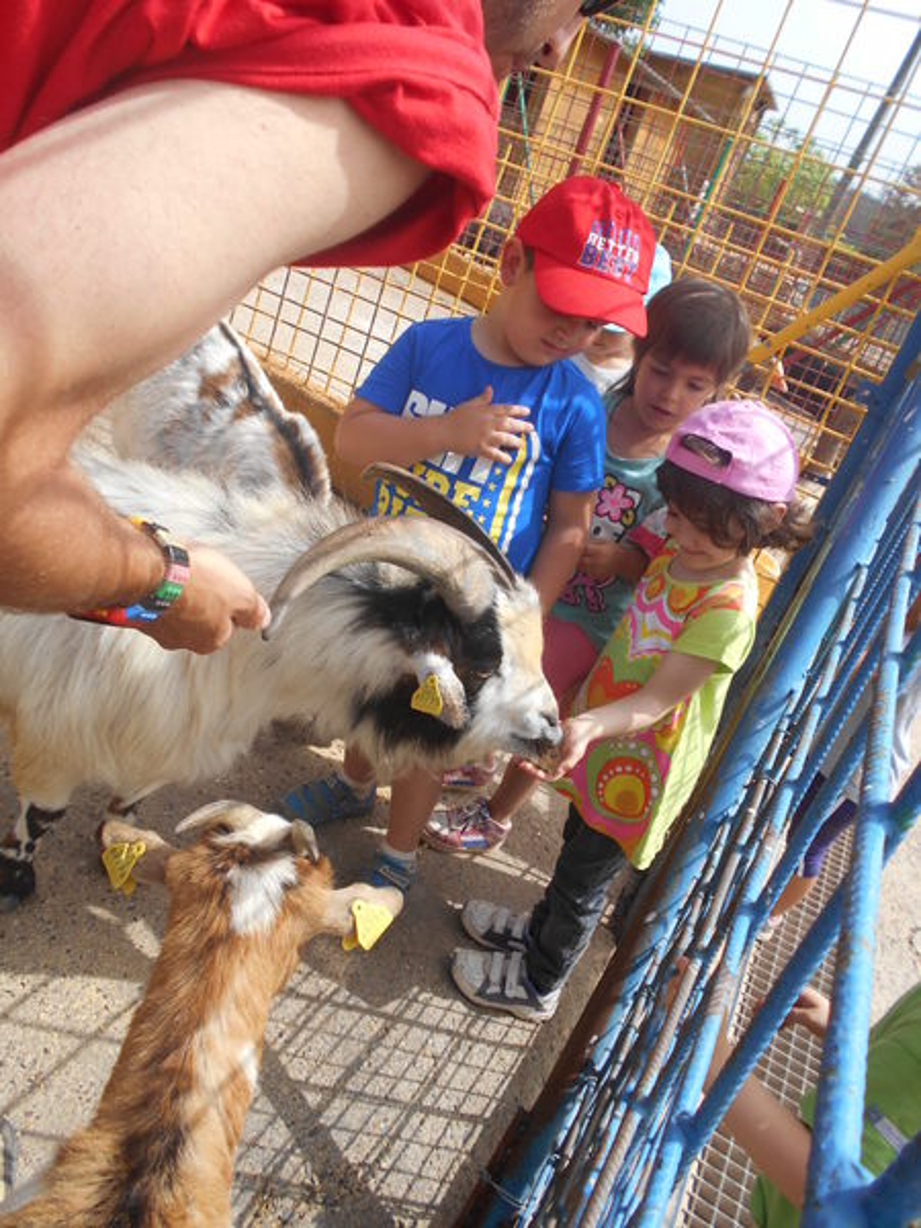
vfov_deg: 67.3
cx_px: 460
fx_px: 922
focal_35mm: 26
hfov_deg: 53.1
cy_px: 614
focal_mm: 4.6
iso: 80
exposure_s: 1/640
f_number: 3.2
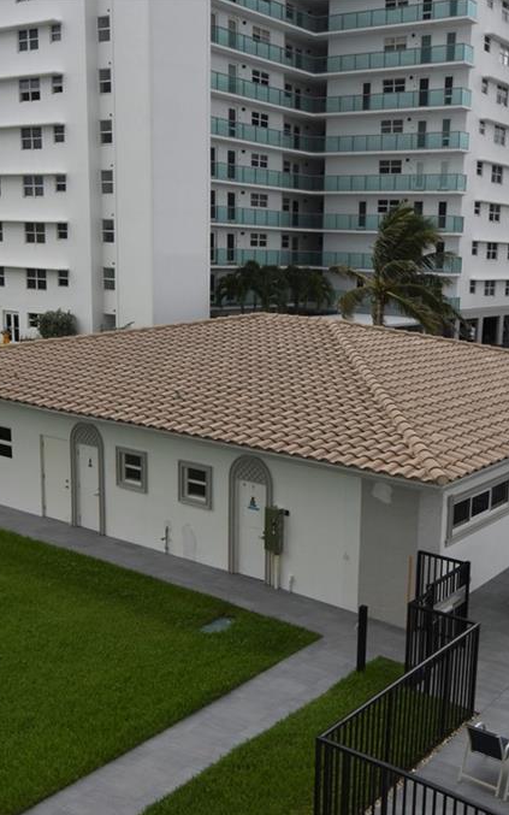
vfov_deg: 52.8
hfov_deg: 33.9
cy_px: 407
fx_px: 821
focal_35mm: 37
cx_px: 366
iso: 200
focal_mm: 16
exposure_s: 1/250
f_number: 11
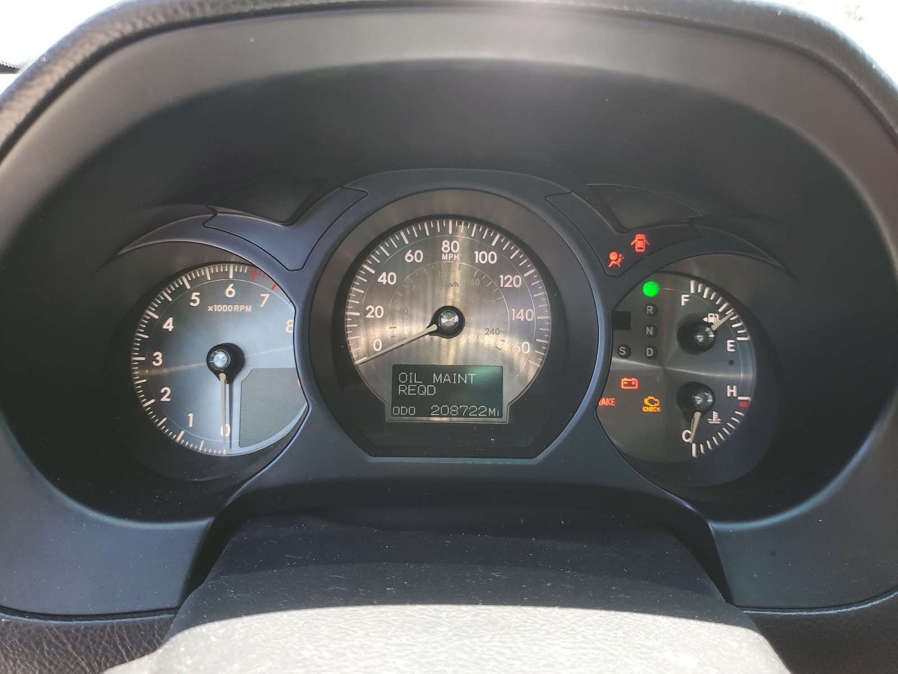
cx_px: 449
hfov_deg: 67.3
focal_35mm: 26
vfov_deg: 53.1
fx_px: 674
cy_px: 337
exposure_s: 1/120
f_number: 1.5
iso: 63
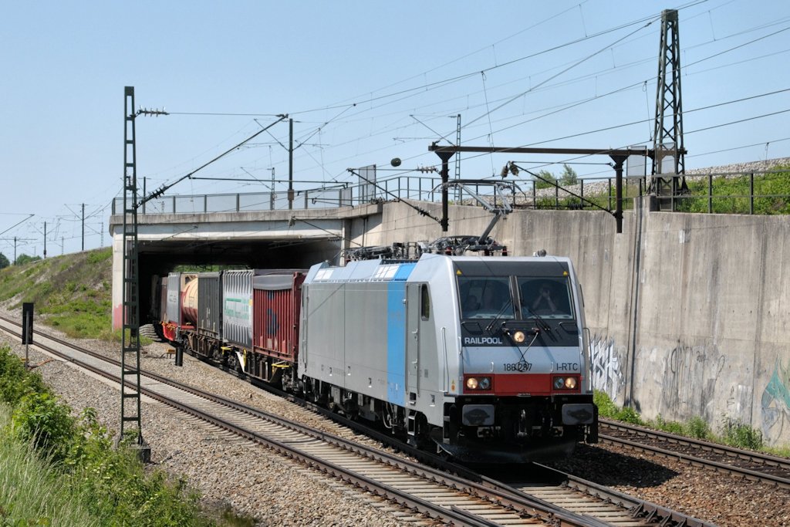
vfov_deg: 23.8
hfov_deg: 35.0
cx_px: 395
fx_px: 1251
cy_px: 264
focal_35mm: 57
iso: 320
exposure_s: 1/800
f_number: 9
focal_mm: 38
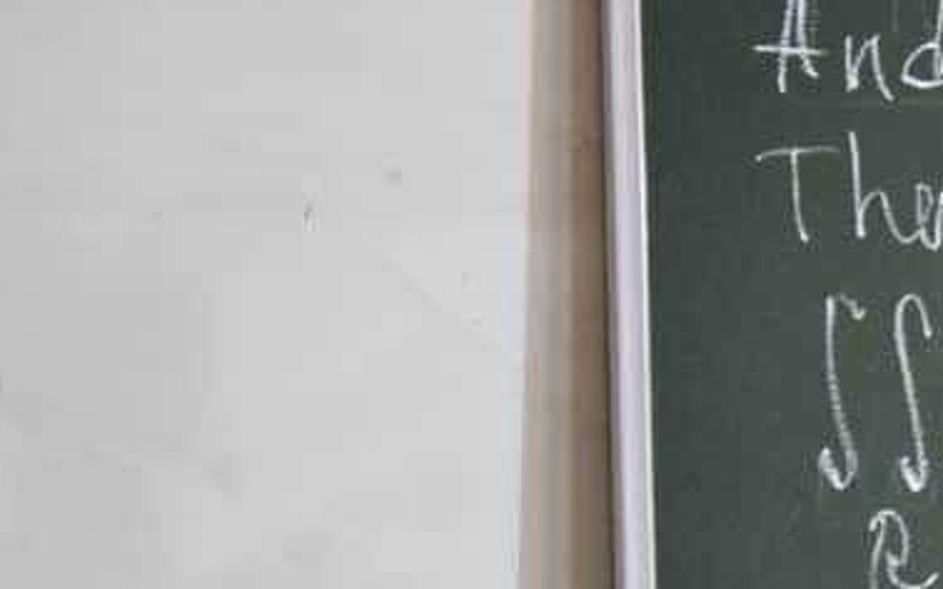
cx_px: 3096
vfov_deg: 3.5
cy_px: 1723
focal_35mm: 366
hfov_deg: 5.3
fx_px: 9403
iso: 800
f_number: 2.8
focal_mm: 35
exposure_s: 1/200
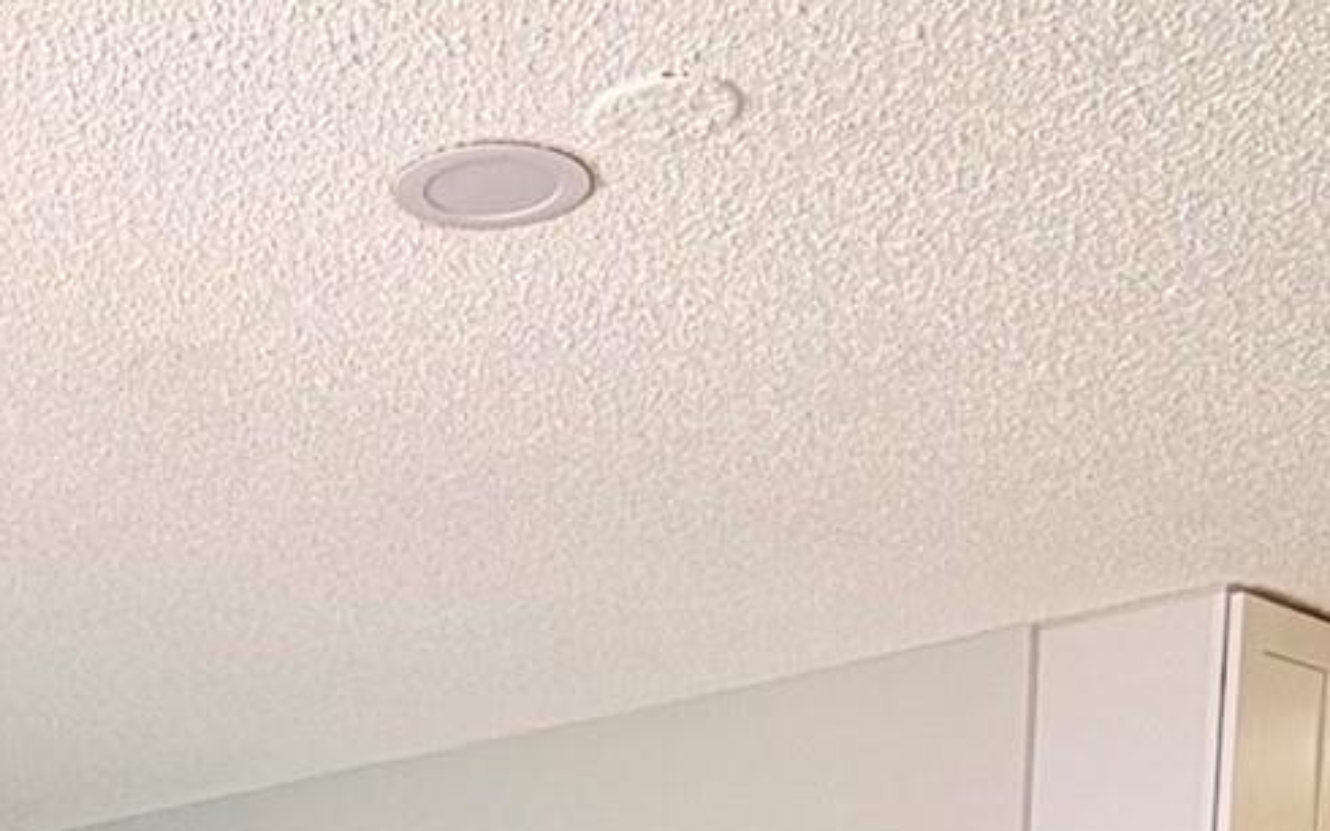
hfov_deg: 31.4
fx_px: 2247
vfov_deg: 17.6
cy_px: 1411
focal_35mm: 62
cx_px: 118
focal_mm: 2.22
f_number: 2.2
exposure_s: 1/60
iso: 125
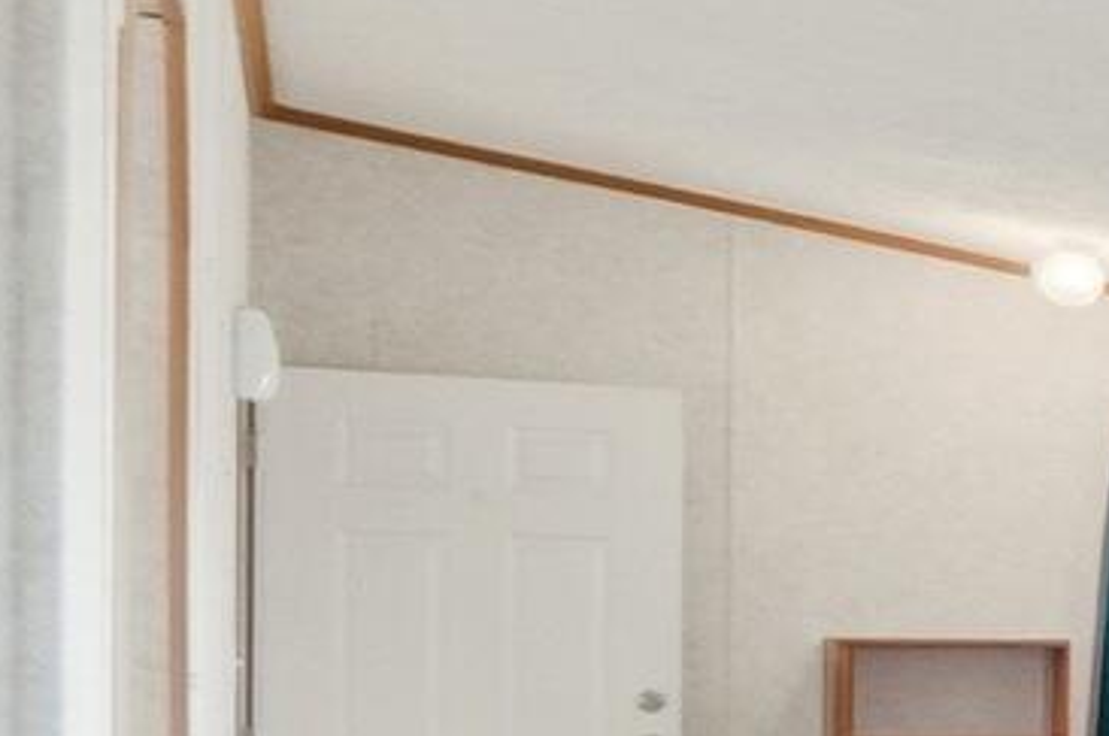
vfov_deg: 16.3
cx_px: 2766
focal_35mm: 82
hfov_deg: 14.3
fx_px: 2523
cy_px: 721
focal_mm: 10
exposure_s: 1/80
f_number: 6.3
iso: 125
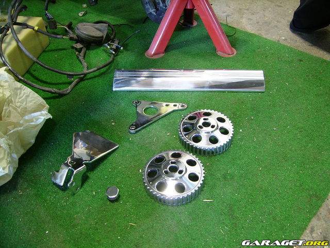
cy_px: 124
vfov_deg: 40.7
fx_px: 334
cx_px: 165
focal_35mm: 35
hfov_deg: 52.6
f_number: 2.8
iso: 100
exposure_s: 1
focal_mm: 5.95
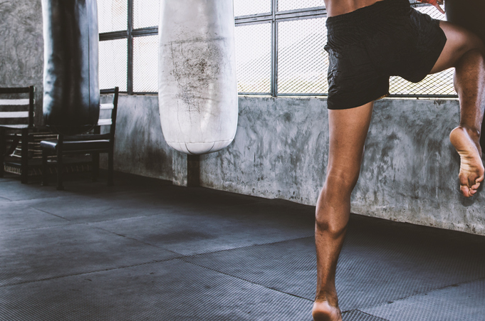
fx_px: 820
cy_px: 59
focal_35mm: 61
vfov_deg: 21.8
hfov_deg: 32.1
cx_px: 389
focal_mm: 22
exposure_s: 1/60
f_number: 6.3
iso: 125
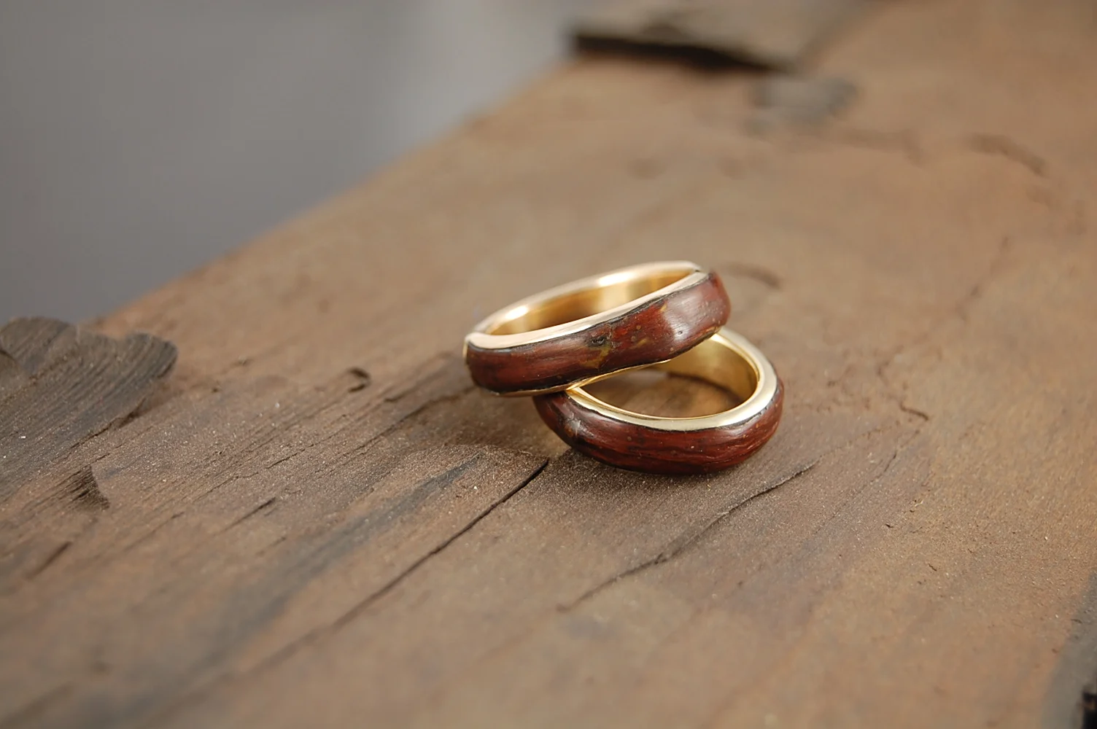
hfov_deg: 26.0
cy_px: 364
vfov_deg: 17.5
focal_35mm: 78
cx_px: 548
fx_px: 2375
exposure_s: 1/40
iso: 200
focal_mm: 52
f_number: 5.6
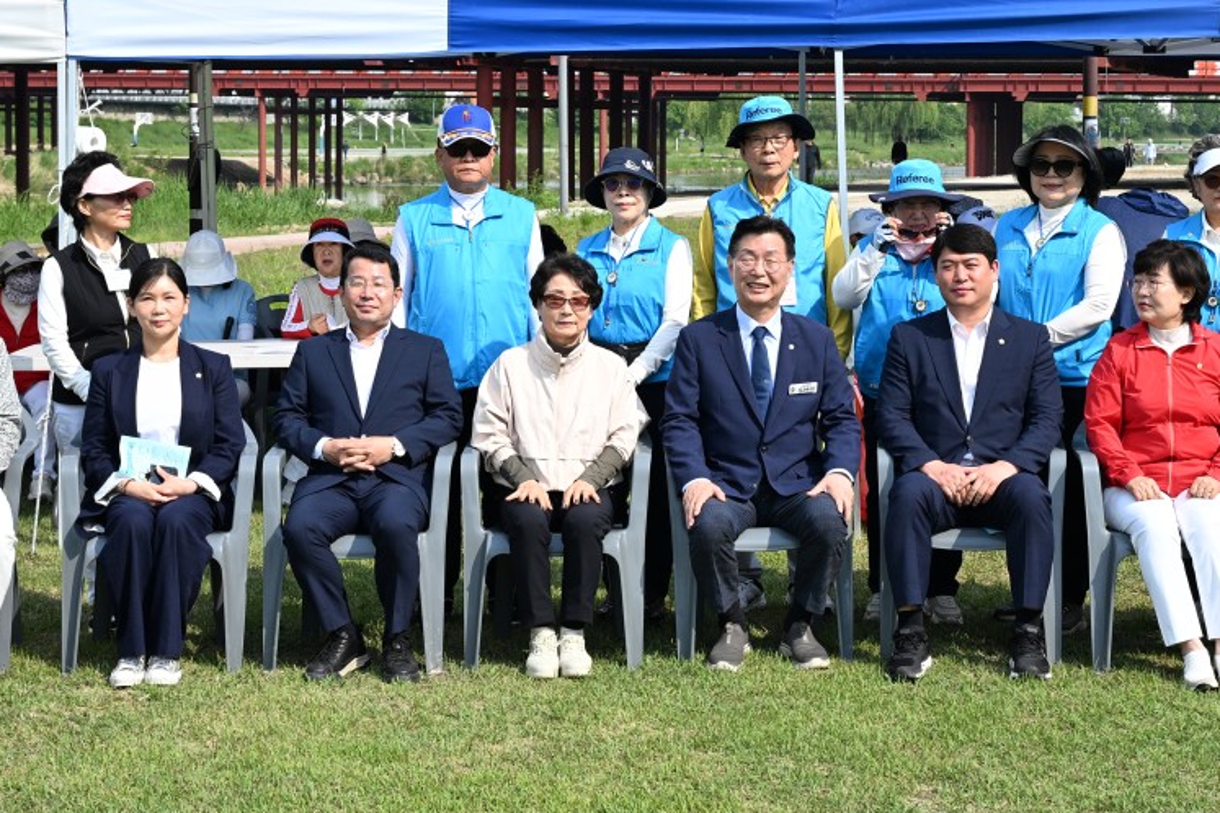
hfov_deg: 28.0
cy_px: 184
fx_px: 2440
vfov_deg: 18.8
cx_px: 766
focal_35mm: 72
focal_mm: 42
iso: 200
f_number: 8
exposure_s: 1/400
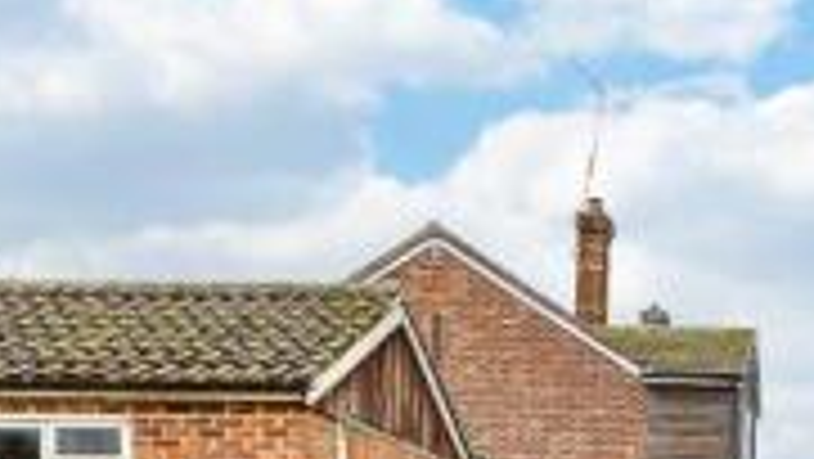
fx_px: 2051
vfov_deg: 12.1
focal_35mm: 95
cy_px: 718
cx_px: 861
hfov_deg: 21.5
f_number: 8
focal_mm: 17
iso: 160
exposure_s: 1/160
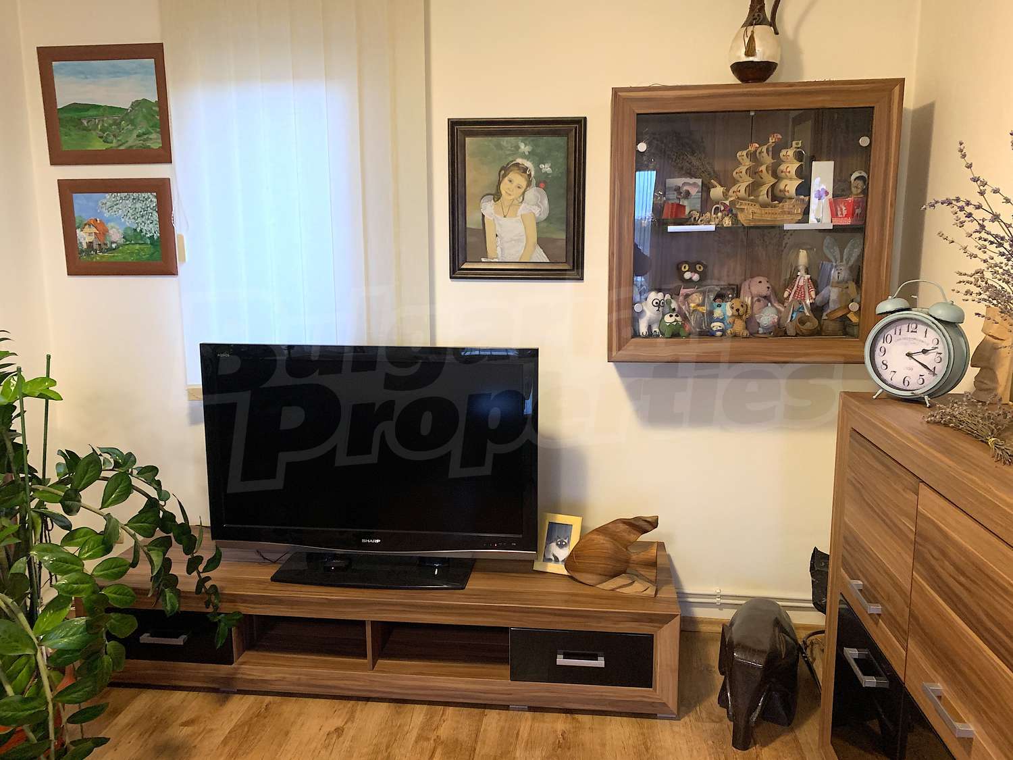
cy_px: 380
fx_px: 761
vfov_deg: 53.1
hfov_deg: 67.3
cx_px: 506
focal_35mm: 26
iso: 320
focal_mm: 4.25
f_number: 1.8
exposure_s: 1/25
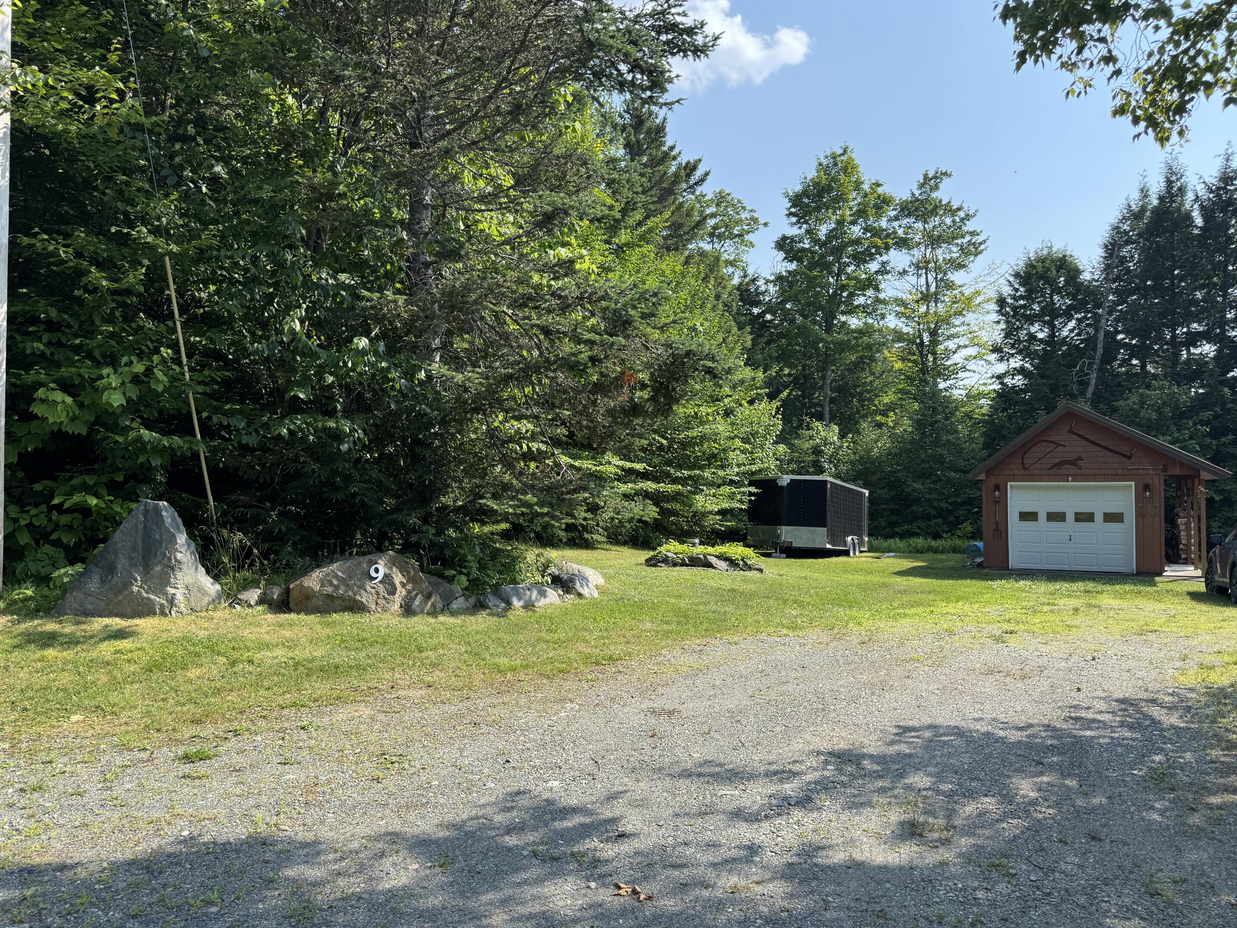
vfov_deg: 54.9
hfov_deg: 69.4
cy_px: 466
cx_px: 611
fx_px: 893
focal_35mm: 25
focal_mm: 6.76
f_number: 1.78
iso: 80
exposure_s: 1/2041
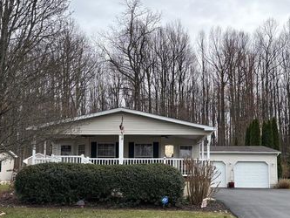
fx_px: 327
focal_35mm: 39
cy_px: 148
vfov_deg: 36.4
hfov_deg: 47.8
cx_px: 142
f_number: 1.6
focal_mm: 5.96
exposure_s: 1/1007
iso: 50
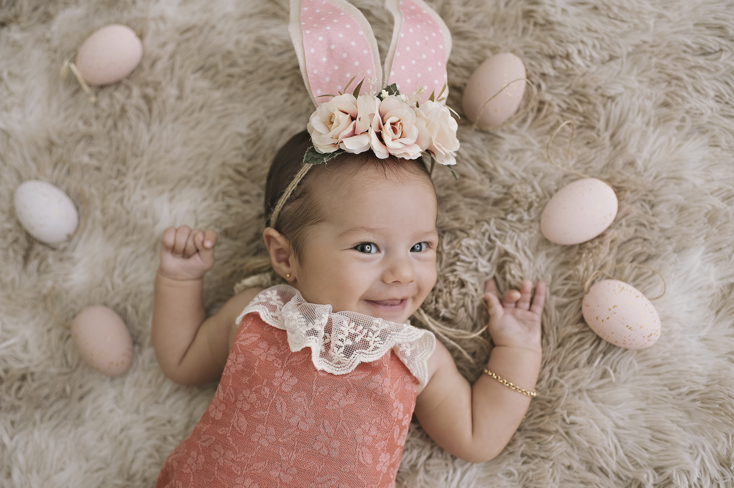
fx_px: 713
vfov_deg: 37.8
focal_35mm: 35
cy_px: 244
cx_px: 367
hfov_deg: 54.5
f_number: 2.8
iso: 320
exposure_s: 1/100
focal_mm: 35
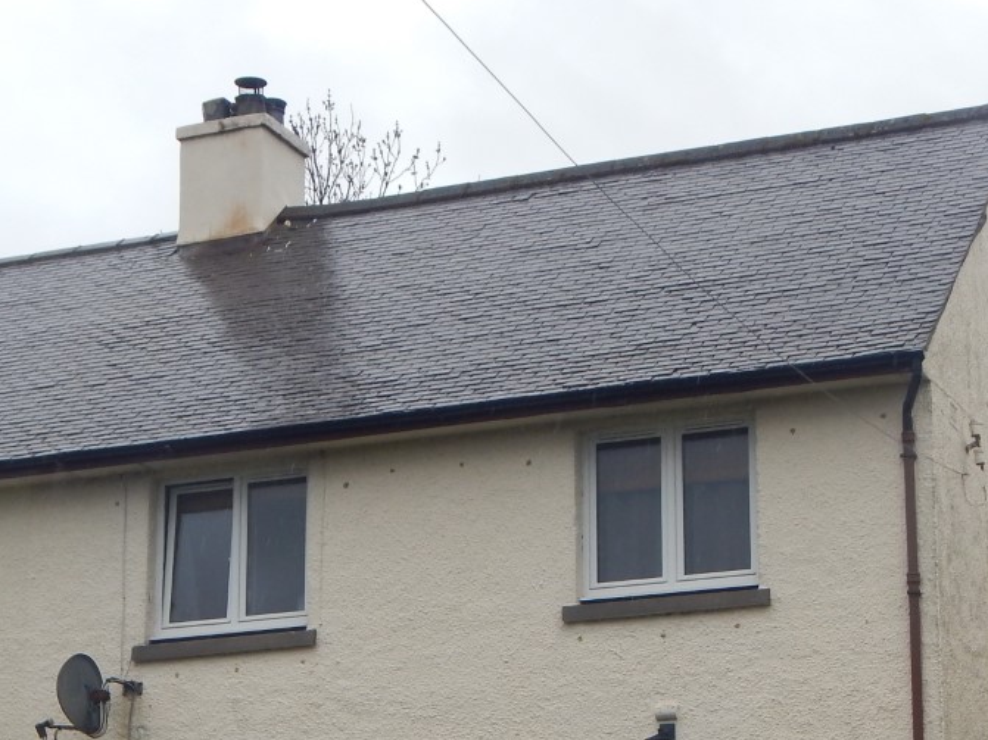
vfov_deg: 14.3
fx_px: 2939
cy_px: 622
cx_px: 554
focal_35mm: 103
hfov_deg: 19.1
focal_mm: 8.6
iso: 125
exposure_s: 1/400
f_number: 3.7
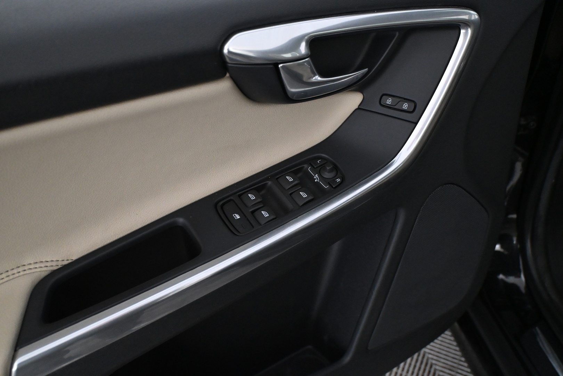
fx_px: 493
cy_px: 188
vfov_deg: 41.7
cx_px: 282
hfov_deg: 59.5
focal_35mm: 32
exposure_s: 1/60
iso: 4000
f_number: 4
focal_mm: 21
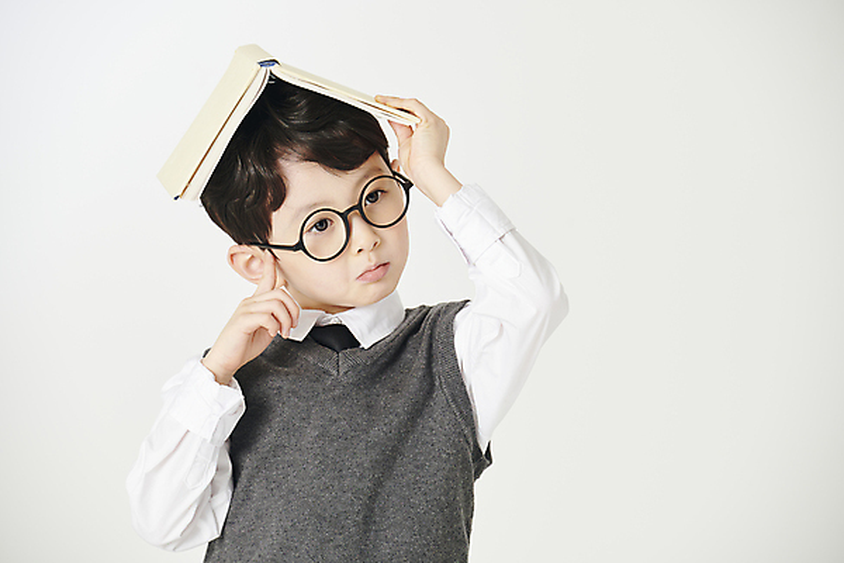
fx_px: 4689
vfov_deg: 6.9
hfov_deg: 10.3
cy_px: 282
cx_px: 422
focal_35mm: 200
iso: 160
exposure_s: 1/125
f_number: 7.1
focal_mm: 200
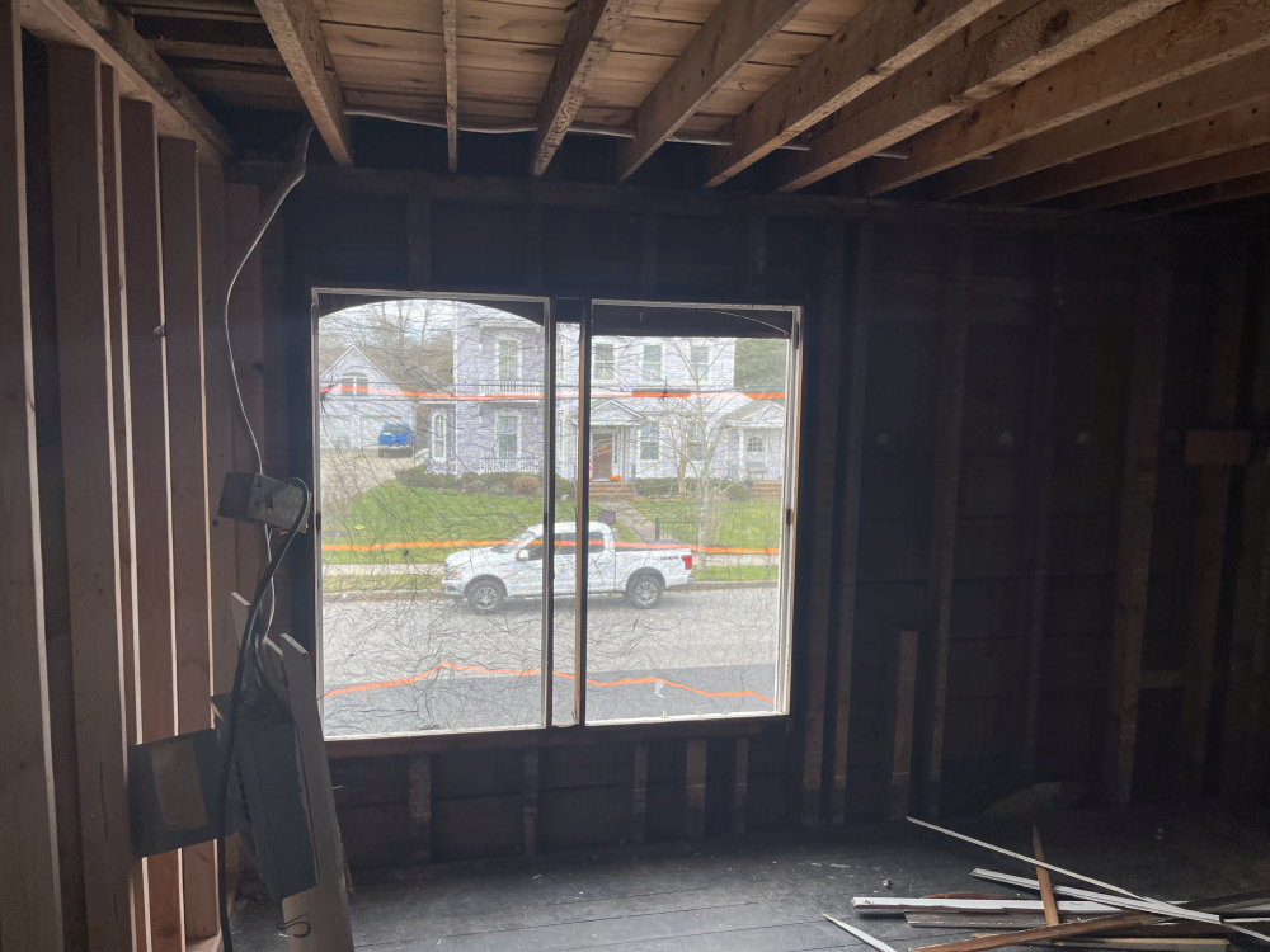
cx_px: 635
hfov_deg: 69.4
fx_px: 917
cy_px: 476
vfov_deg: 54.9
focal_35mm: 25
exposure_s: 1/121
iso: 64
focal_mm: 5.1
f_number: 1.6
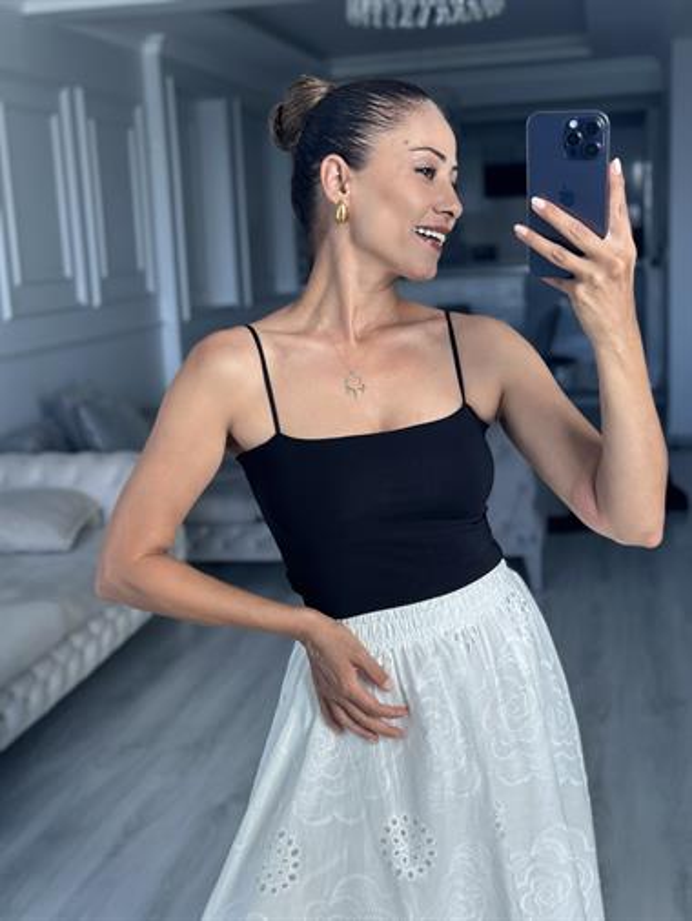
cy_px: 460
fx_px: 1278
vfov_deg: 39.6
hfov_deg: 30.3
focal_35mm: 48
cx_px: 346
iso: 100
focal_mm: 6.86
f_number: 1.78
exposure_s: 1/172
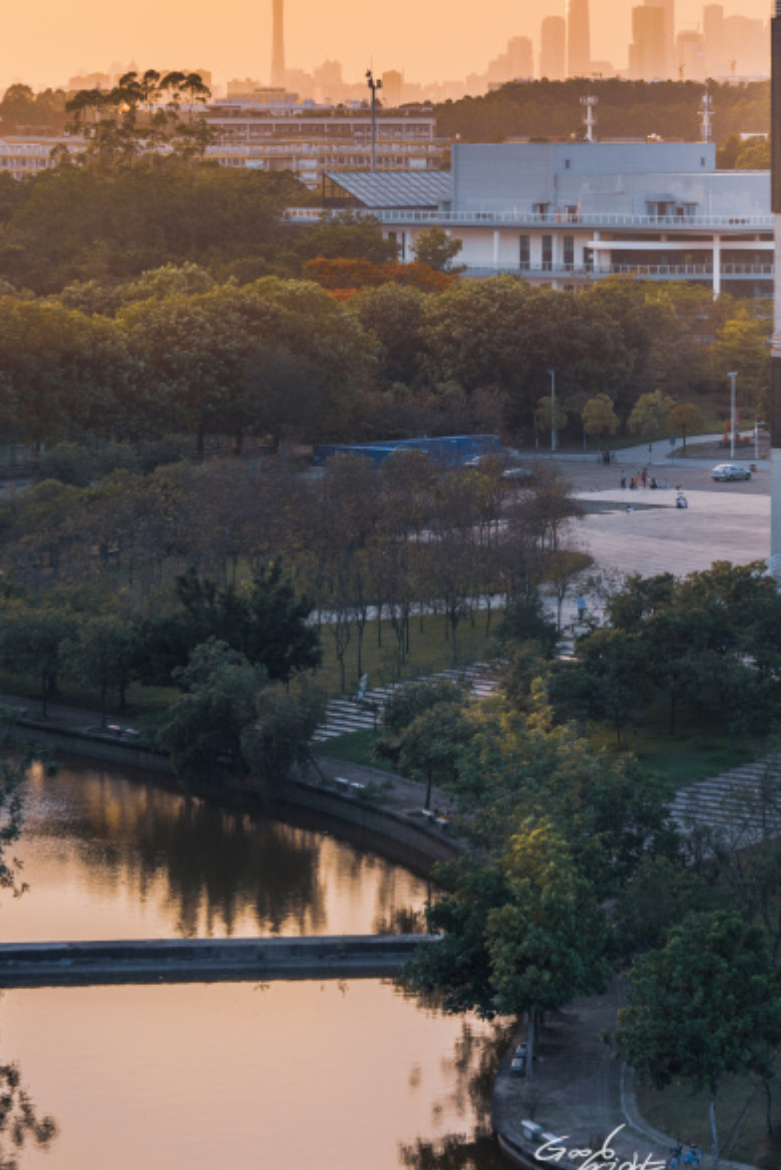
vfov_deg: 14.2
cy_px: 155
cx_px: 606
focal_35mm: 143
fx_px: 4648
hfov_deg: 9.6
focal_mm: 70
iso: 100
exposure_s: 1/40
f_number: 8
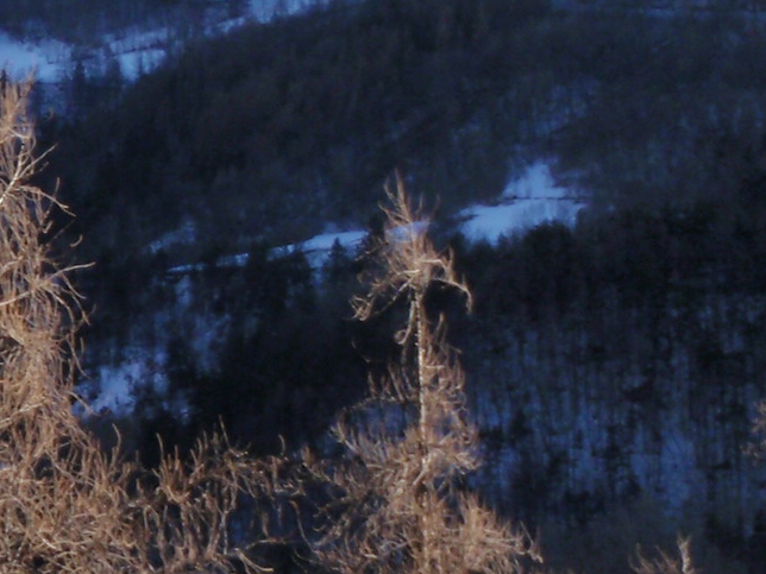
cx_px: -470
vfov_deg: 8.9
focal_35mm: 167
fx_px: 3695
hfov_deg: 11.2
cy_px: 196
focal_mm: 7.57
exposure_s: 1/125
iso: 64
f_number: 6.3
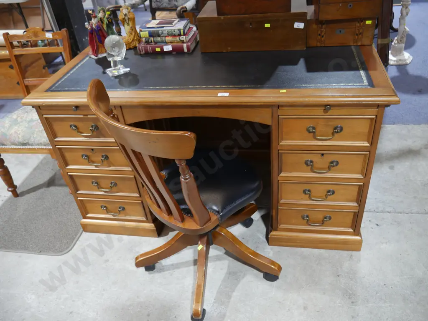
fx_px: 346
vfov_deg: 49.8
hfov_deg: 63.4
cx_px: 214
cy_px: 160
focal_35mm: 28
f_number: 3.5
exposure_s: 1/60
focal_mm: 14
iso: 640
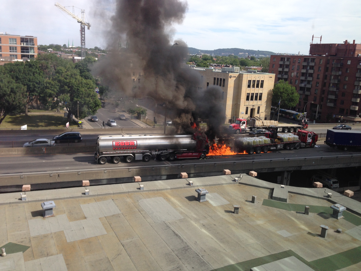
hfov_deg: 55.4
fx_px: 344
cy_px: 136
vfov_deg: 42.9
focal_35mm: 33
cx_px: 180
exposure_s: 1/321
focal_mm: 4.12
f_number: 2.4
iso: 50
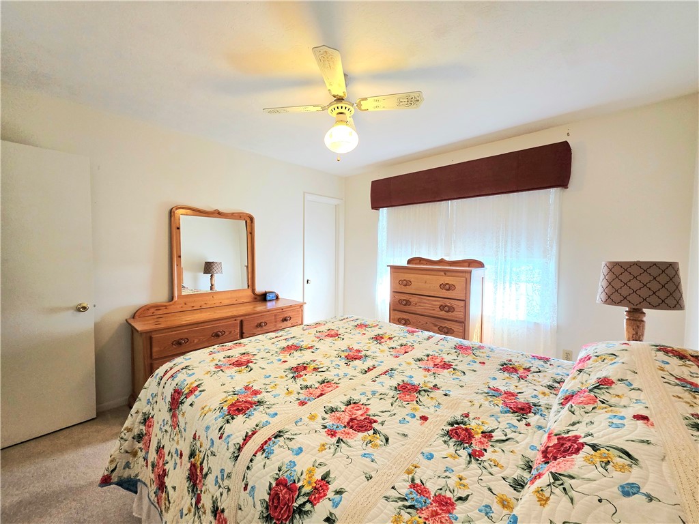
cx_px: 350
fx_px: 263
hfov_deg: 106.2
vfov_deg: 89.9
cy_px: 262
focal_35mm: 13
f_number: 1.9
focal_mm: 2.2
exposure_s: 1/120
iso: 200
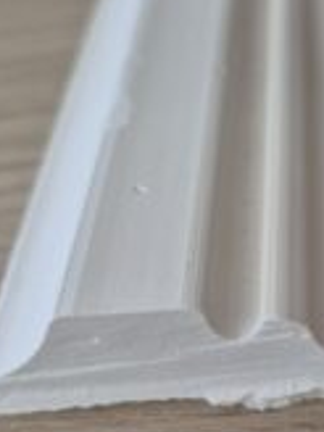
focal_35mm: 56
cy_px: 250
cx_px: 195
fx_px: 699
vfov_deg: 34.3
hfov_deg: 26.0
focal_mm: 5.4
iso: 320
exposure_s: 1/100
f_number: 1.8
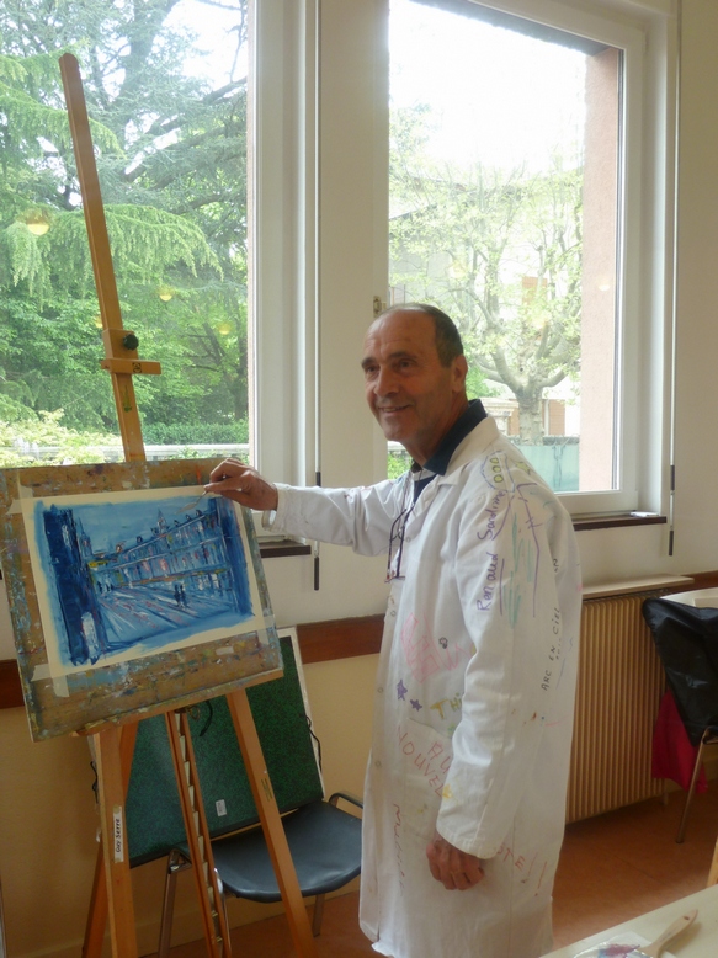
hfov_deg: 48.2
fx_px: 802
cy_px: 479
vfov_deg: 61.7
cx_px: 359
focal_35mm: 29
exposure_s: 1/30
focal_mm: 4.7
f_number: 3.4
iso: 100
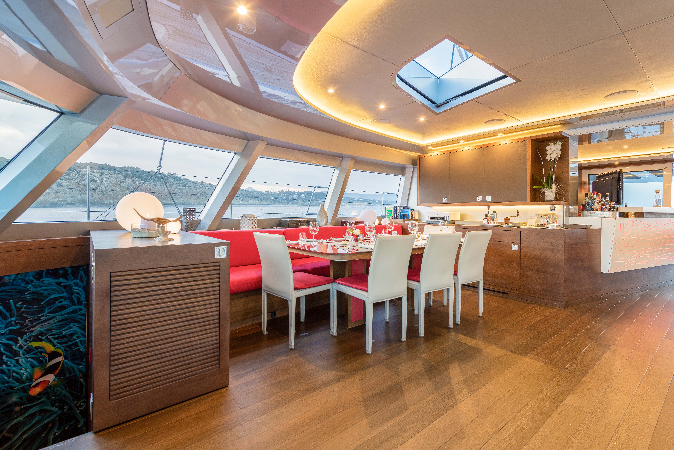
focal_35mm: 16
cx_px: 337
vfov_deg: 73.8
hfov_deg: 96.7
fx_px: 300
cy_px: 225
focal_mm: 16
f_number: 7.1
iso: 200
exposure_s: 1/40
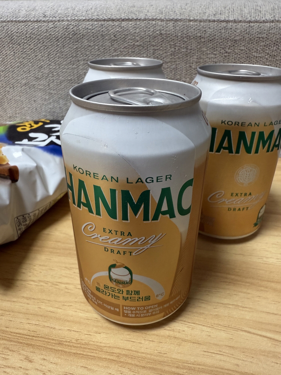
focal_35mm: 24
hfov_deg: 56.8
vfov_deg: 71.6
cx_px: 140
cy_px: 188
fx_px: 260
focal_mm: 2.22
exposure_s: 1/120
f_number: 2.2
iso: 250
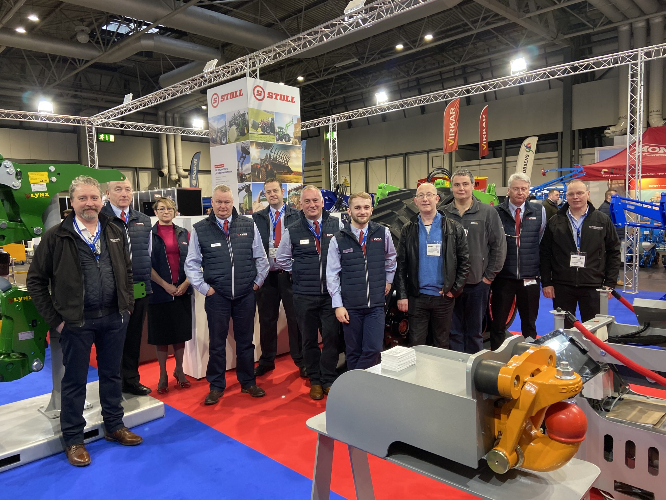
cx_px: 333
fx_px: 500
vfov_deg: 53.1
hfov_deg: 67.3
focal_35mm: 26
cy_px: 250
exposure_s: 1/50
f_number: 1.8
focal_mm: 4.25
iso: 200
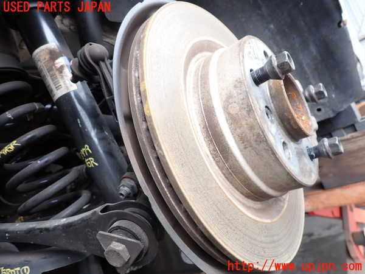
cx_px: 182
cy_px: 137
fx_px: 264
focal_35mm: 25
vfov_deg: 54.9
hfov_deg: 69.4
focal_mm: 4.5
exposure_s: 1/80
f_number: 2.8
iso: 100
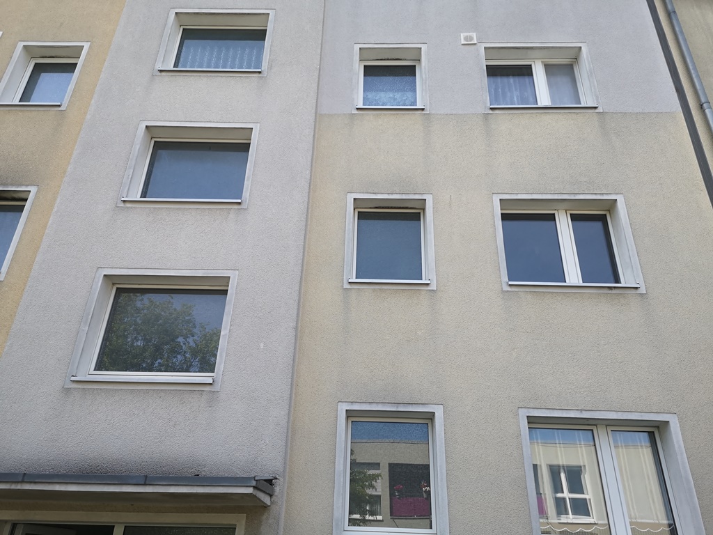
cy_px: 268
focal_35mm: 27
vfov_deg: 51.4
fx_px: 556
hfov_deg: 65.3
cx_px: 356
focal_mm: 3.95
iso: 50
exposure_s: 1/651
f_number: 1.8
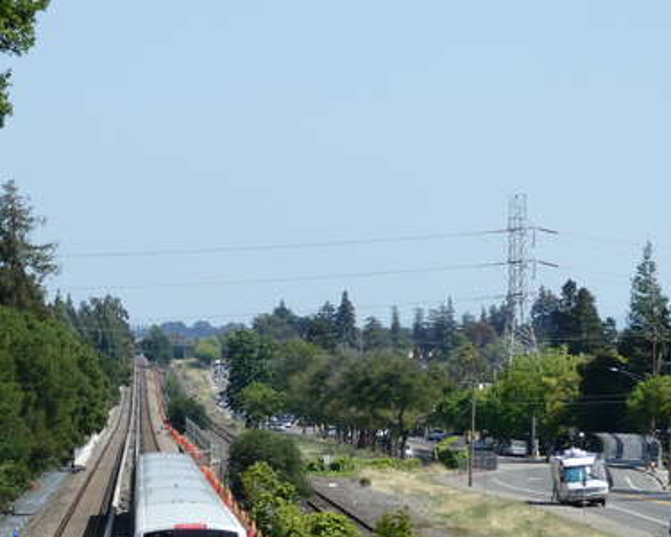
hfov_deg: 8.7
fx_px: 4389
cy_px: 480
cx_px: 143
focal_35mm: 221
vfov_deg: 7.0
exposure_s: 1/400
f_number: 5.1
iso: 80
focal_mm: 19
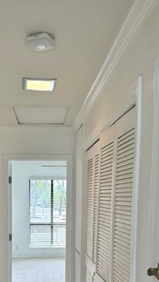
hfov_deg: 28.8
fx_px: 307
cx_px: 48
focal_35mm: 41
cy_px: 220
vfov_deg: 47.1
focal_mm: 6.86
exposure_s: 1/164
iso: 80
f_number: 1.78
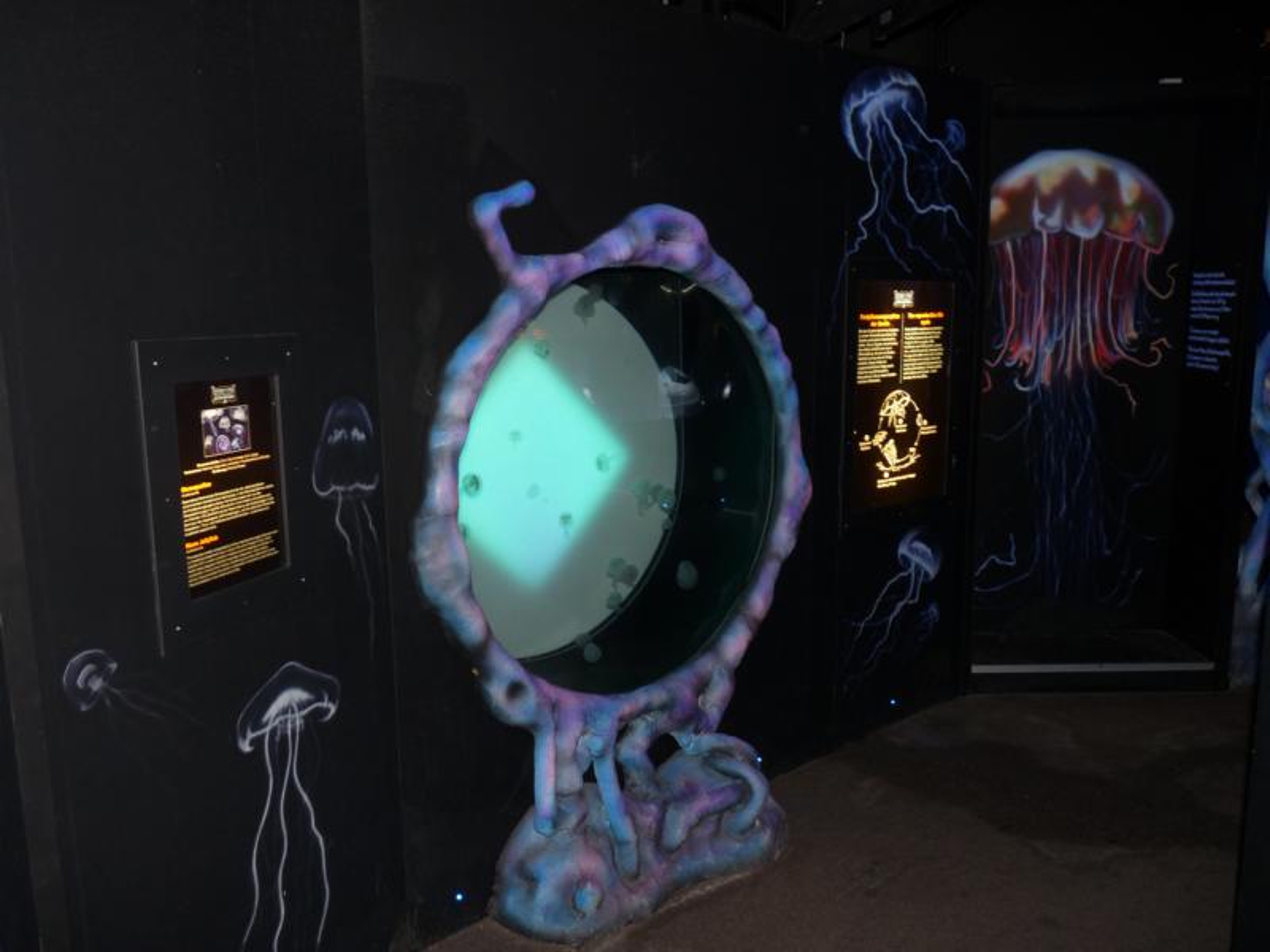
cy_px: 476
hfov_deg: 65.3
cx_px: 635
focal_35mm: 27
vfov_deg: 51.4
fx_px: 991
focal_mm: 4.8
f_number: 2.8
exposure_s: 1/8
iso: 100
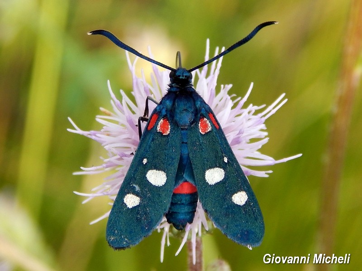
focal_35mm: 115
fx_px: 1203
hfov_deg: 17.1
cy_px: 136
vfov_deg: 12.9
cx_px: 181
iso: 125
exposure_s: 1/250
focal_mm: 20.5
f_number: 4.6
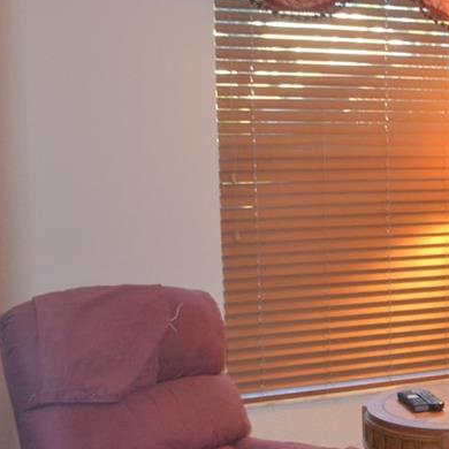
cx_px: 570
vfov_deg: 25.7
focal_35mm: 67
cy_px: 252
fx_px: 983
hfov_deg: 23.1
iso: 1250
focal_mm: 20
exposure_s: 1/60
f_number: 3.8
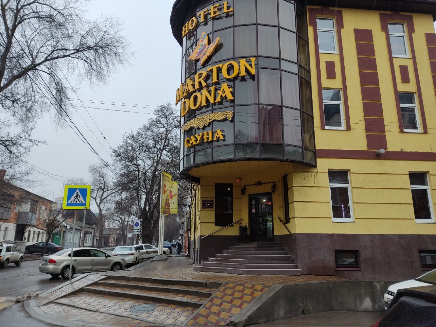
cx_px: 218
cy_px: 164
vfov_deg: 54.9
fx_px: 315
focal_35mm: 25
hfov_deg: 69.4
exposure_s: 1/100
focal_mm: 4.71
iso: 78
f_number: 1.79
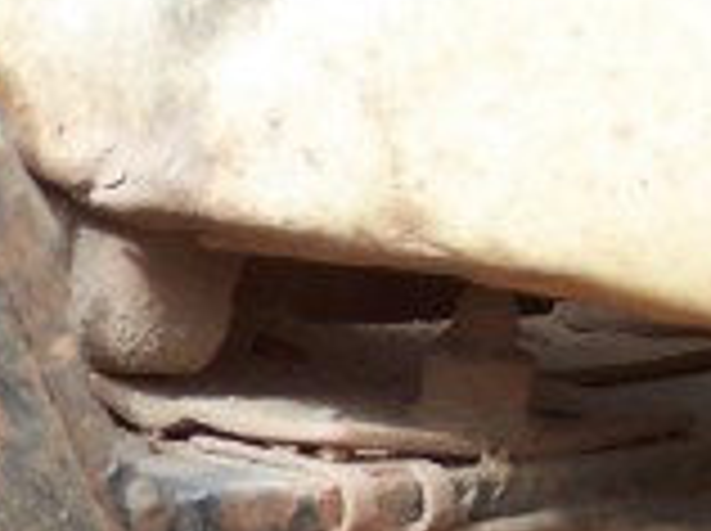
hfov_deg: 10.9
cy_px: 423
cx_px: 40
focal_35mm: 180
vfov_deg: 8.2
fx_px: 3692
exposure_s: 1/350
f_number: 4
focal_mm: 10.8
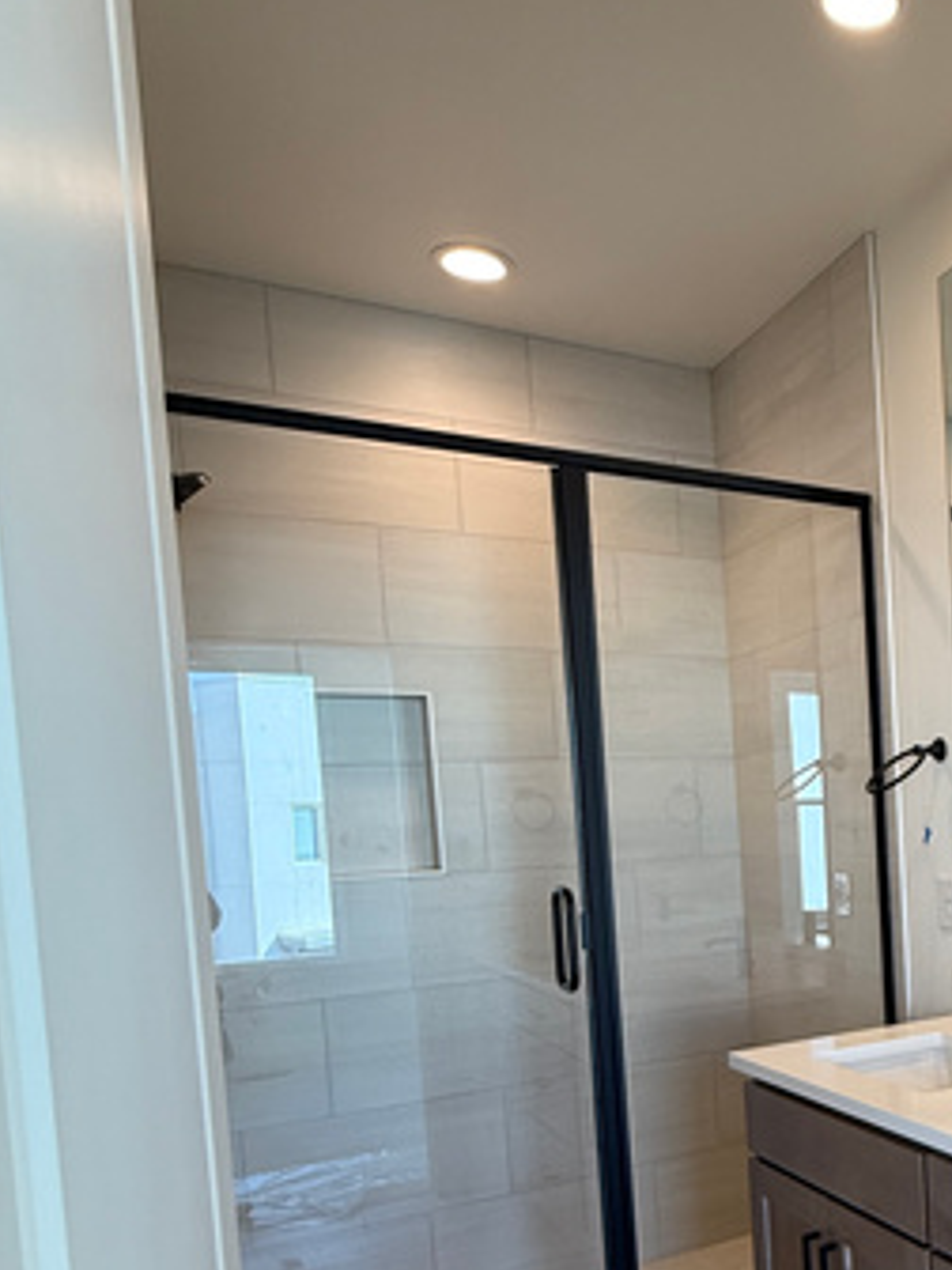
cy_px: 888
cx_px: 1043
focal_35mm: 32
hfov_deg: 37.2
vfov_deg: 55.1
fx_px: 1173
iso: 125
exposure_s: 1/120
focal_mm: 2.22
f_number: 2.2
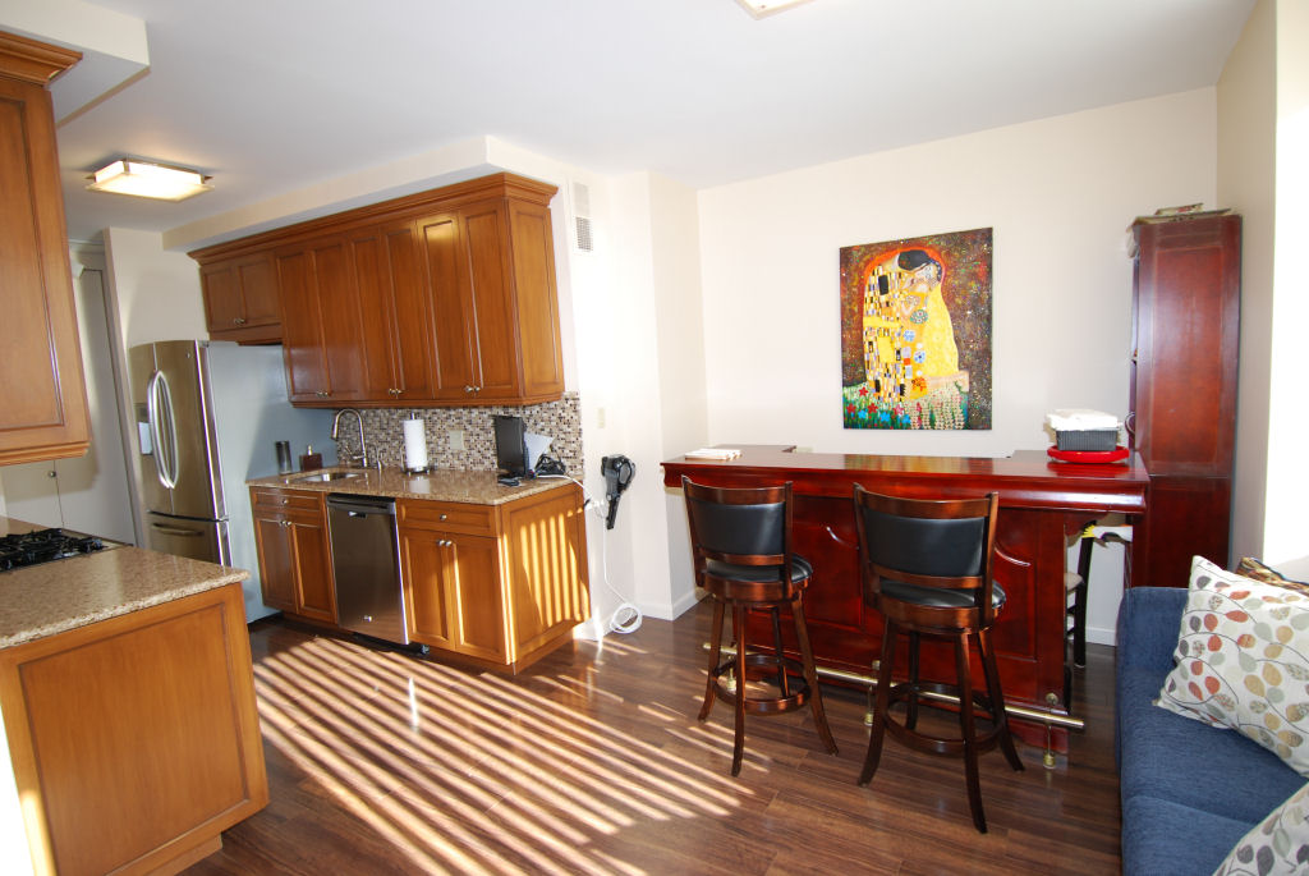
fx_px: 655
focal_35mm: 18
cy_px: 438
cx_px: 654
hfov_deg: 89.9
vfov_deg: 67.5
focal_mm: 12
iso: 200
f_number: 4.5
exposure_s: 1/80
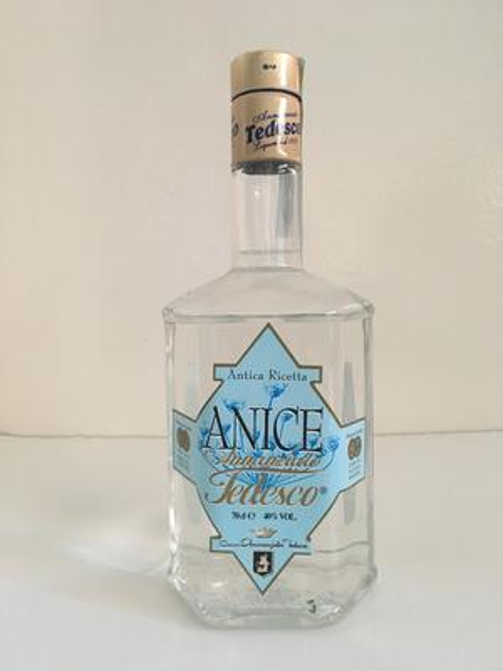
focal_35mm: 29
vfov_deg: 61.7
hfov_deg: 48.2
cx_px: 252
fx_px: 562
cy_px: 336
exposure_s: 1/33
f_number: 2.2
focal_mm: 4.15
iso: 160
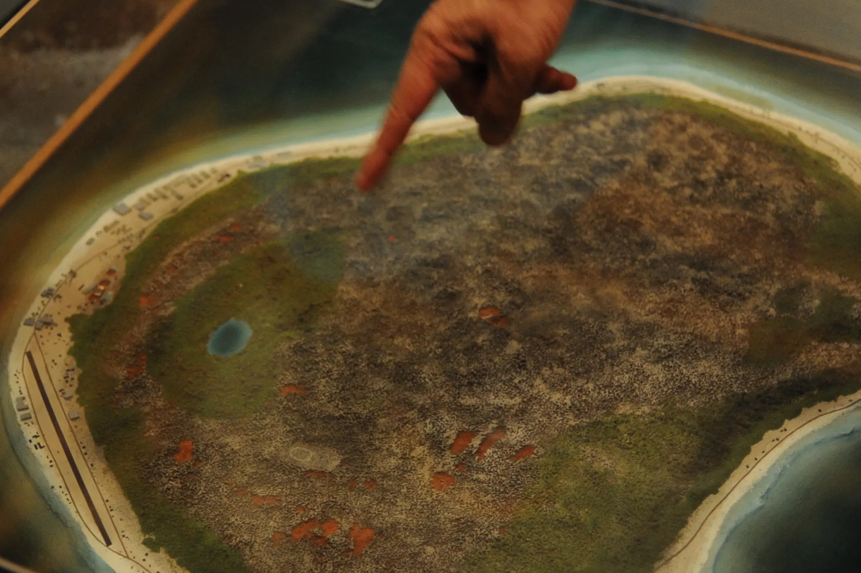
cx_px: 293
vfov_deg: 17.4
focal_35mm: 78
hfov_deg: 25.9
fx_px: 1864
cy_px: 191
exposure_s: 1/40
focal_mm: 35
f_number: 2
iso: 1600
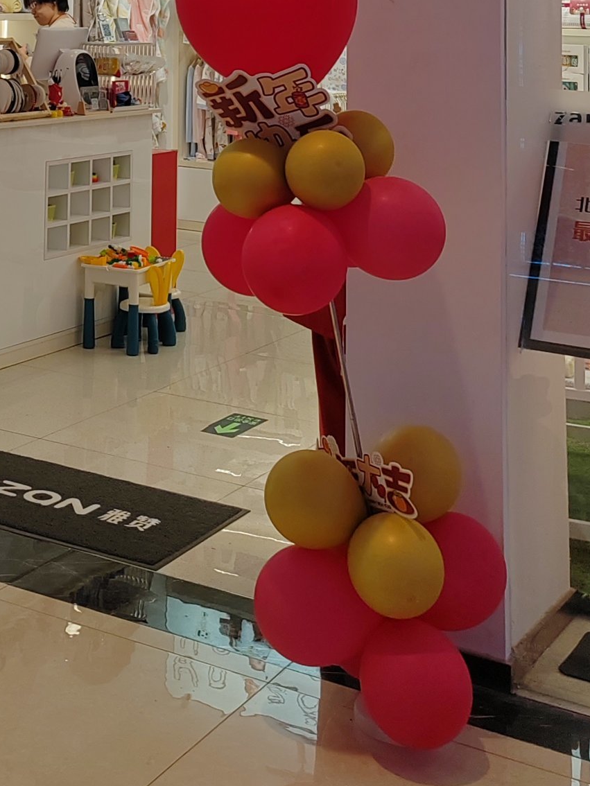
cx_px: 51
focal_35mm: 65
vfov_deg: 27.0
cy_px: -109
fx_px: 1477
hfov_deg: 22.0
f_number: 1.9
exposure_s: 1/192
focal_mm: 5.52
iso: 100
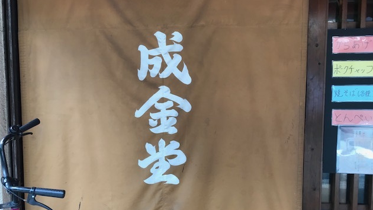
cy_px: 99
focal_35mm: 31
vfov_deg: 37.7
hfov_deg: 62.6
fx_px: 307
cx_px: 184
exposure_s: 1/120
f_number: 1.8
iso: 32
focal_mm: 3.99
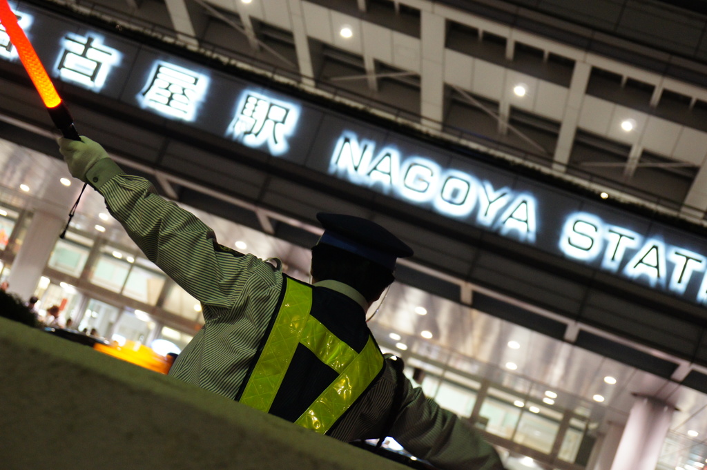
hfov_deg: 26.0
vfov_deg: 17.5
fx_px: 1531
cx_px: 354
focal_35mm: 78
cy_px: 235
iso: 1600
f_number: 4
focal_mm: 52
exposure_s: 1/25
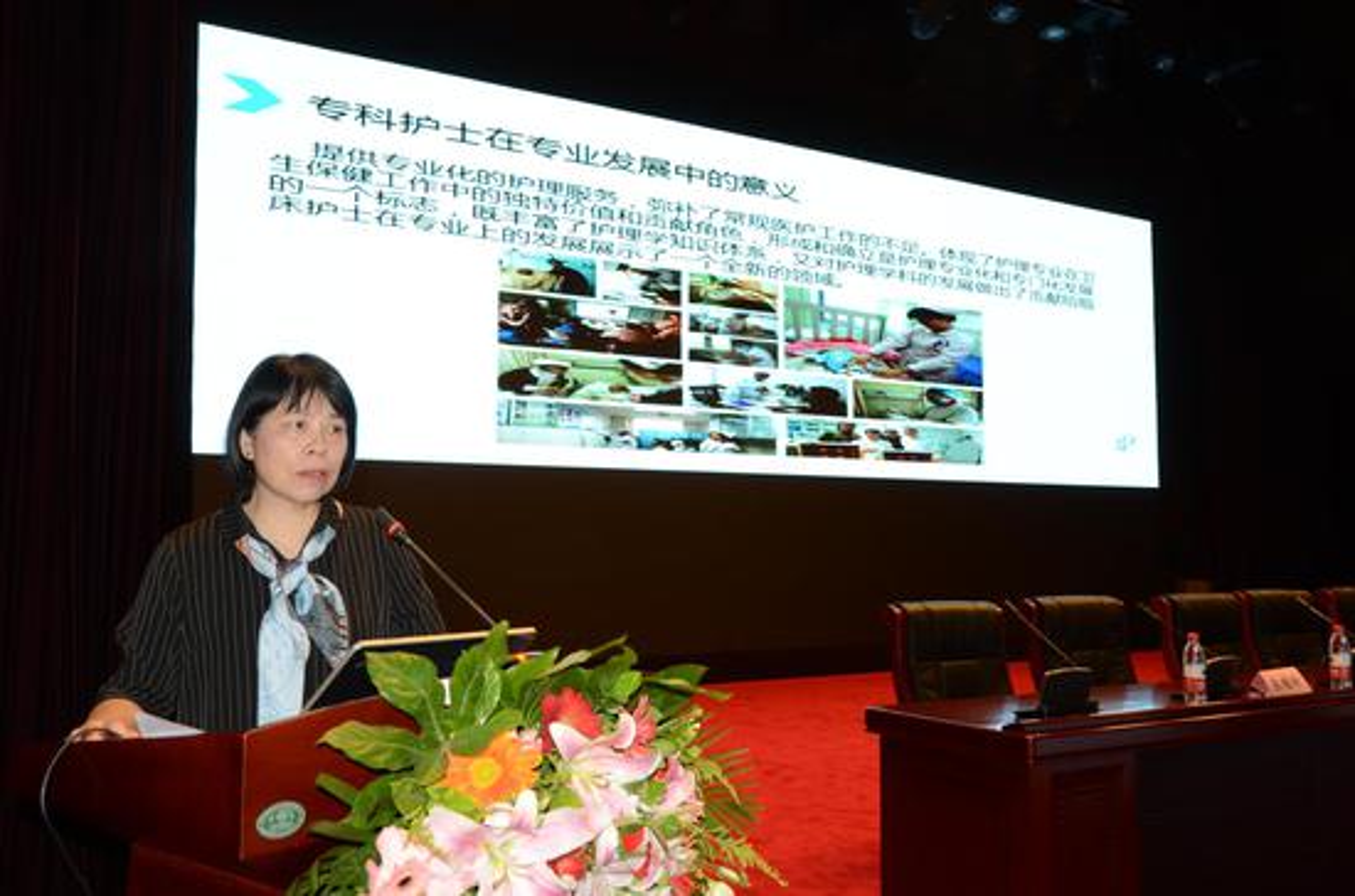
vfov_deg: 43.4
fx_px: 1127
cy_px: 448
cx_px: 678
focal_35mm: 30
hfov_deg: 62.0
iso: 640
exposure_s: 1/20
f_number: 8
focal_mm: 20
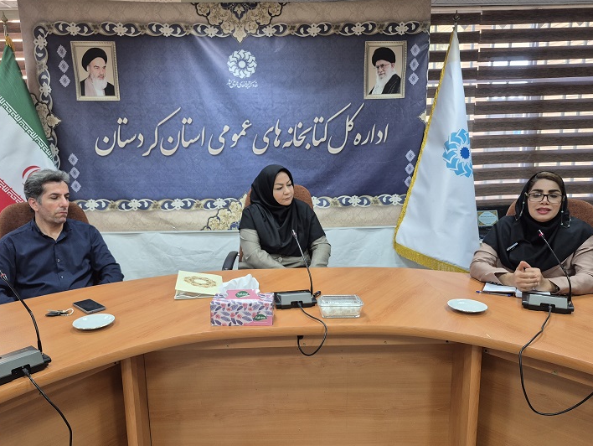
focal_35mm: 25
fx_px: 429
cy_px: 233
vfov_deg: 54.9
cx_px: 283
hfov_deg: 69.3
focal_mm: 5.4
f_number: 1.8
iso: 160
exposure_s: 1/100
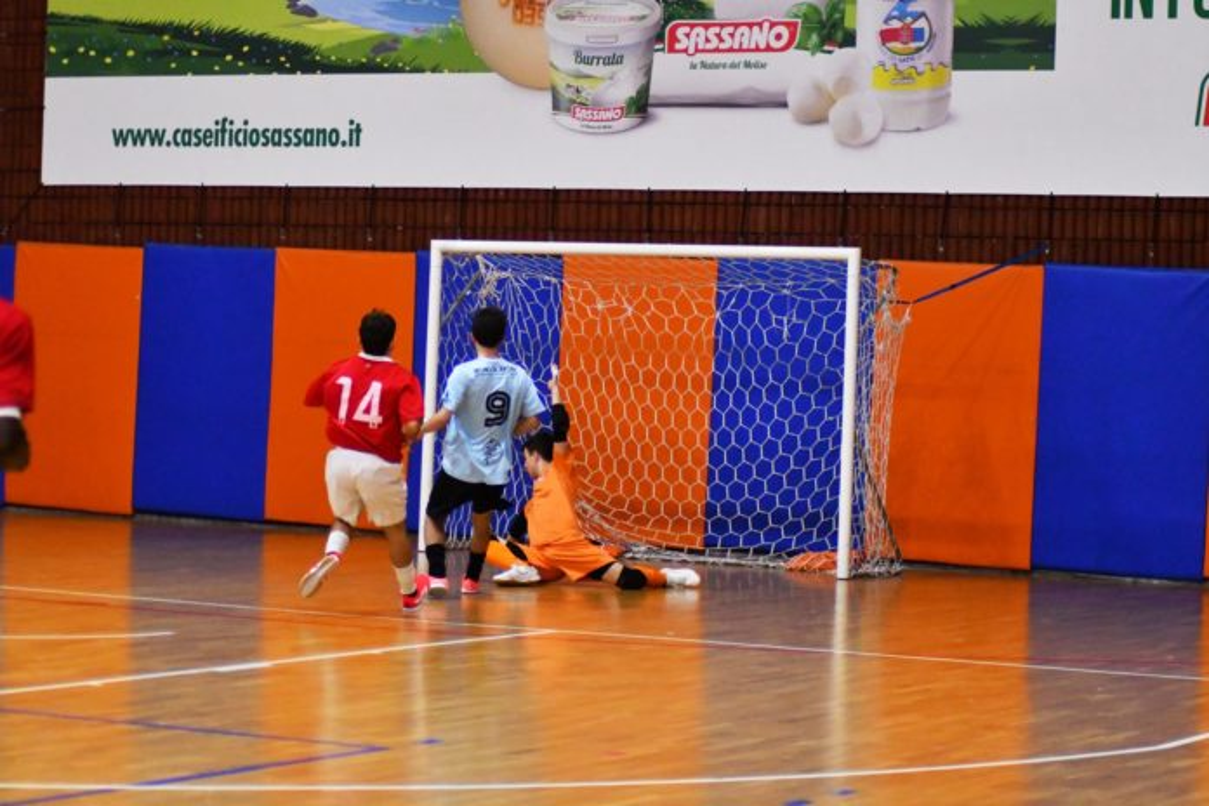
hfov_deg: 19.5
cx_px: 604
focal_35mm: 105
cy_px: 403
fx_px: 3526
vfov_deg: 13.0
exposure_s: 1/640
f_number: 4
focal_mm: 70
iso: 8000
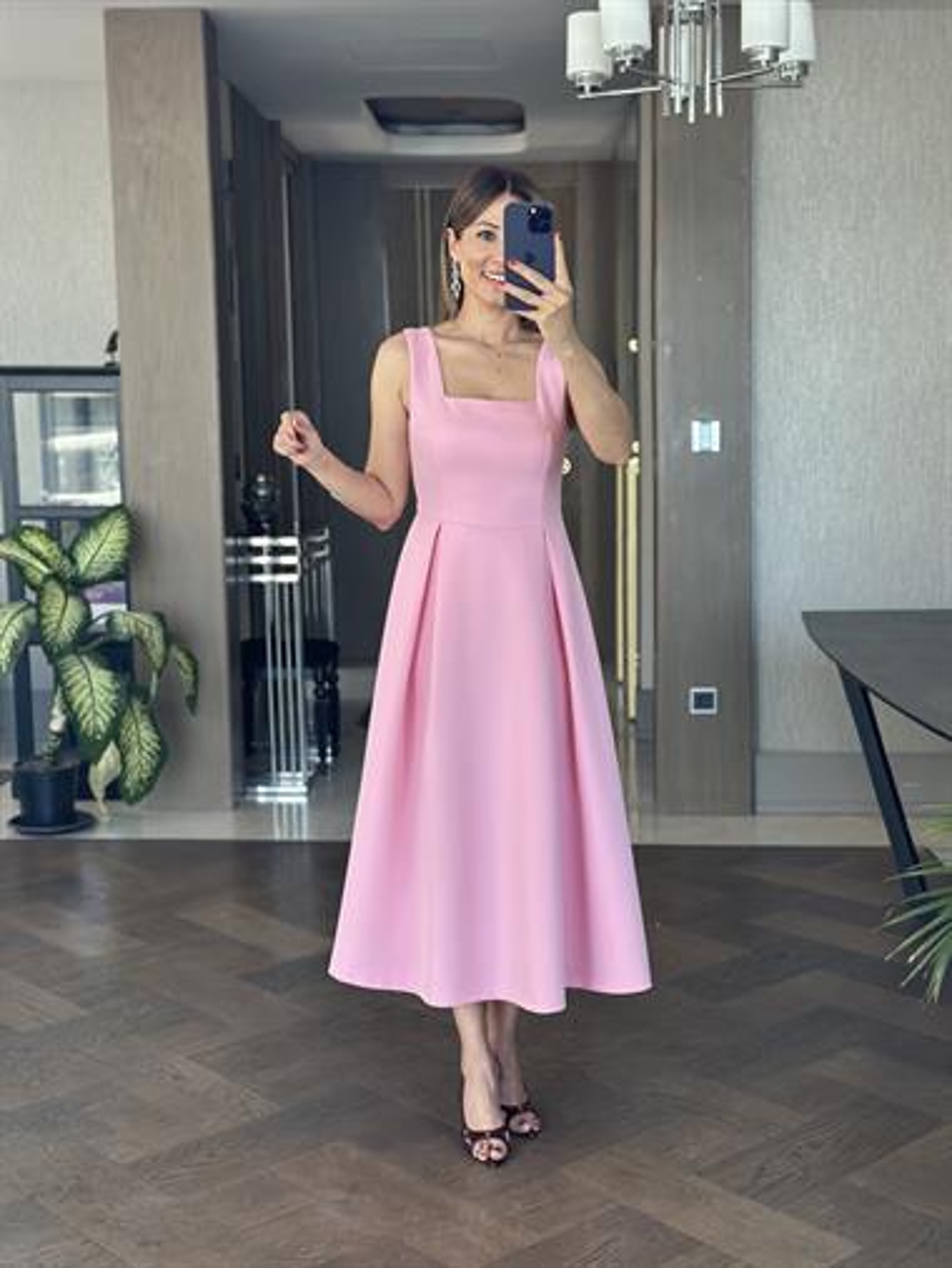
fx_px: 1759
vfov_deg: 39.6
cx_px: 476
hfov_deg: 30.3
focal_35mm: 48
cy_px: 634
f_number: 1.78
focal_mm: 6.86
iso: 125
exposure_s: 1/121
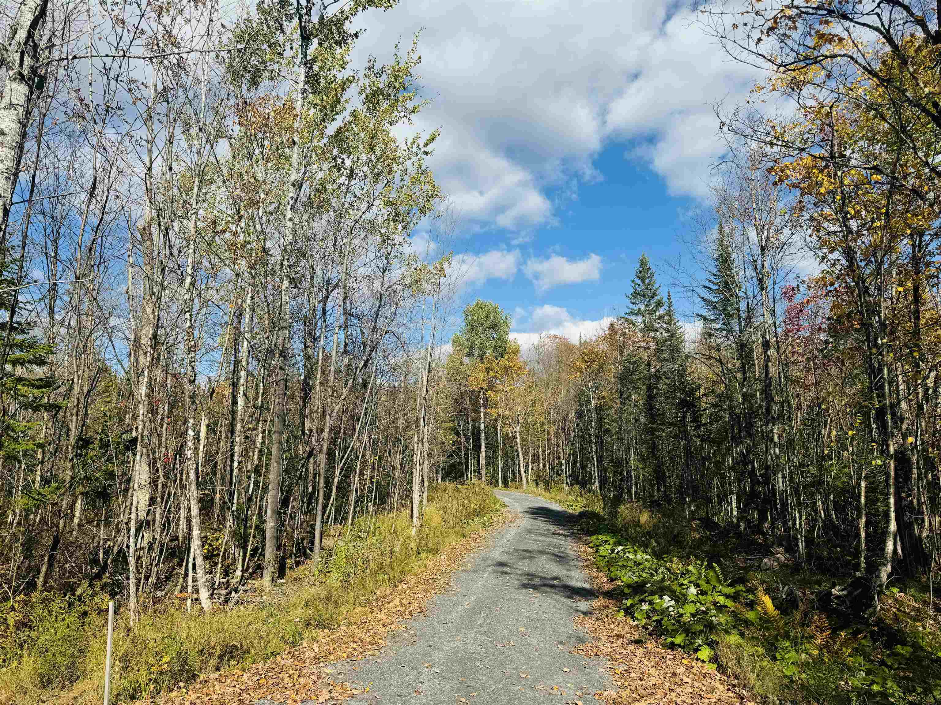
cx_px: 470
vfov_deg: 56.8
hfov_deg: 71.6
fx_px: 652
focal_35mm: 24
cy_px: 352
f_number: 1.78
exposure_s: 1/4310
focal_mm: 6.76
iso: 80
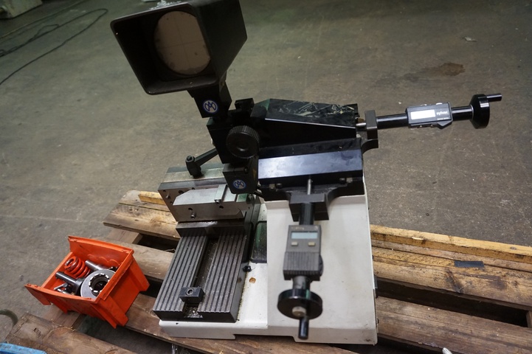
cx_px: 266
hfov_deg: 73.8
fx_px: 354
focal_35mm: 24
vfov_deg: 53.1
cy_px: 177
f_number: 3.5
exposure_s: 1/160
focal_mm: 16
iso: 1600
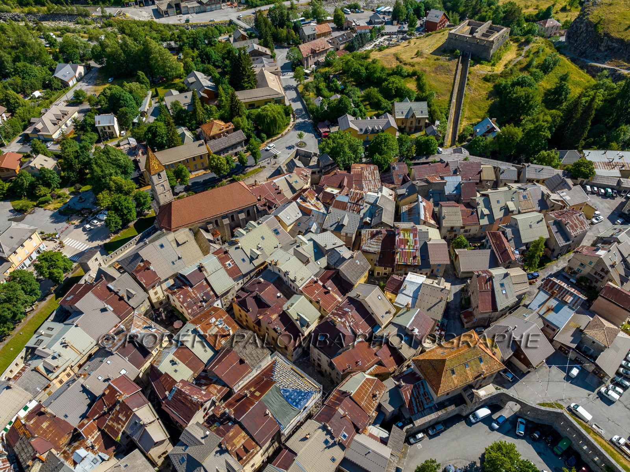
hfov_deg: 71.6
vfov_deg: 56.8
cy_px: 236
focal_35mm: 24
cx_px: 315
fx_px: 437
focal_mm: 12.3
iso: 200
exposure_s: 1/500
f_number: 6.3
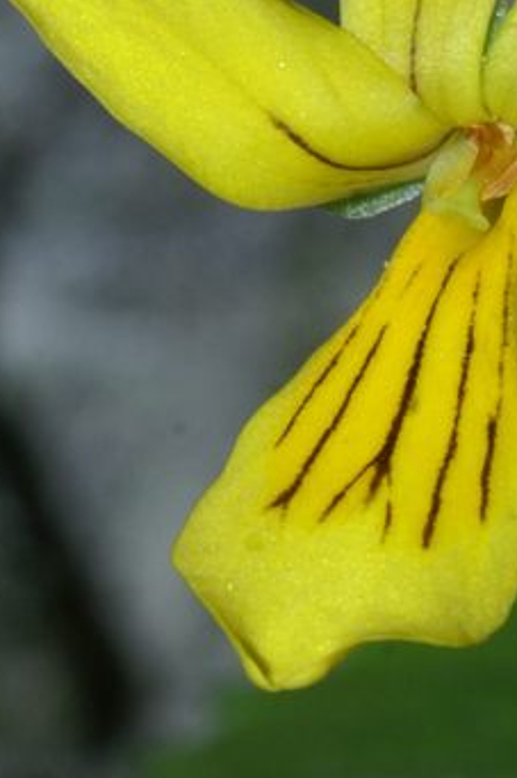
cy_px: 671
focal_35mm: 421
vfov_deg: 4.9
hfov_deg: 3.3
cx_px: 419
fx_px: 9096
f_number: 22
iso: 100
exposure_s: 1/125
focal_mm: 80
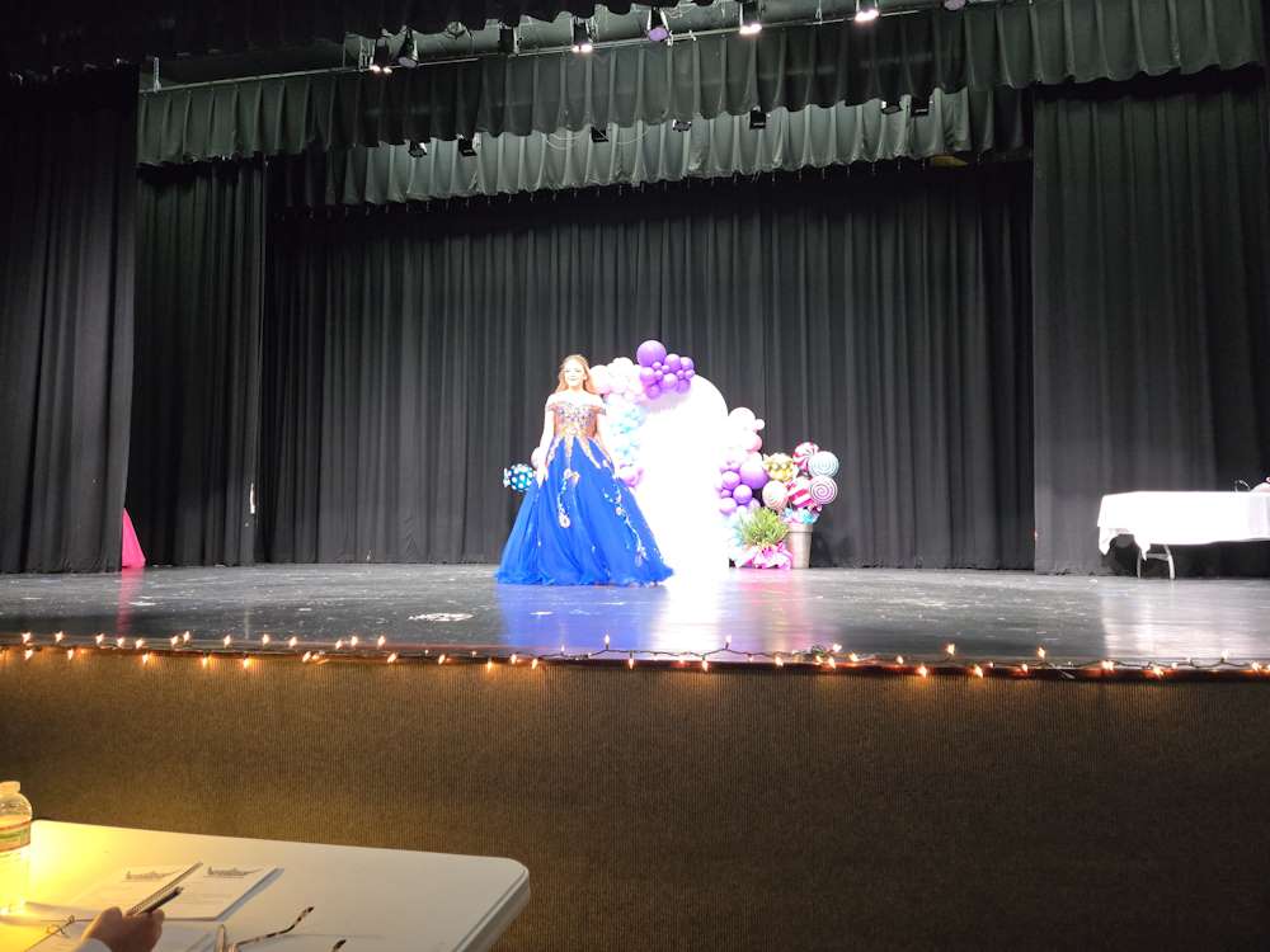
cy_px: 476
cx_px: 635
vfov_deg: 58.9
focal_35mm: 23
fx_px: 844
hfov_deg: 73.9
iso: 800
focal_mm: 5.4
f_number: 1.8
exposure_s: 1/120
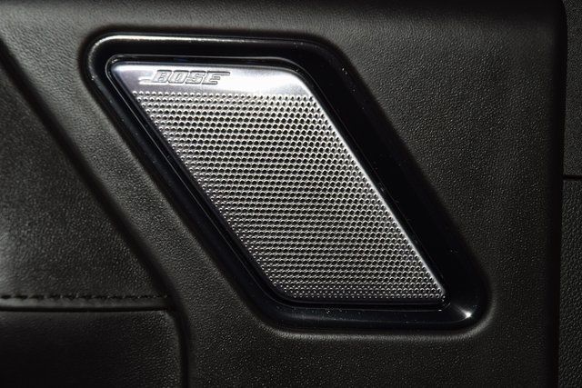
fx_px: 1698
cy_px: 194
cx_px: 291
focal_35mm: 105
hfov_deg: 19.5
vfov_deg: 13.0
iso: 100
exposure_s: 1/125
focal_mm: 70
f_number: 8
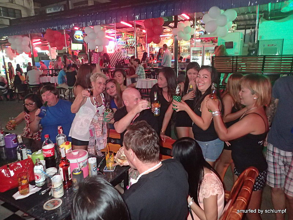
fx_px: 212
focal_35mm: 25
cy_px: 110
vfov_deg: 54.9
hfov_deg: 69.4
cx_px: 146
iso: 800
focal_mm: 4.5
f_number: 2
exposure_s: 1/30
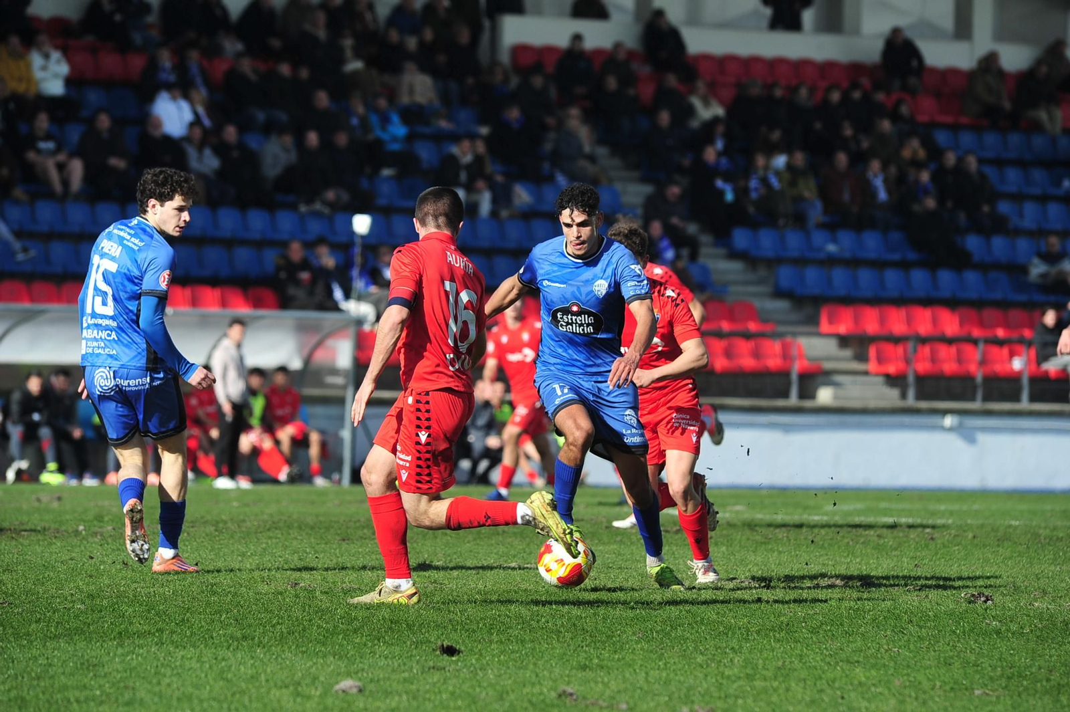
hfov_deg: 6.9
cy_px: 356
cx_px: 535
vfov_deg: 4.6
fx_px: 8912
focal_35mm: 300
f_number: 6.3
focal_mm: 300
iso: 400
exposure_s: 1/1250
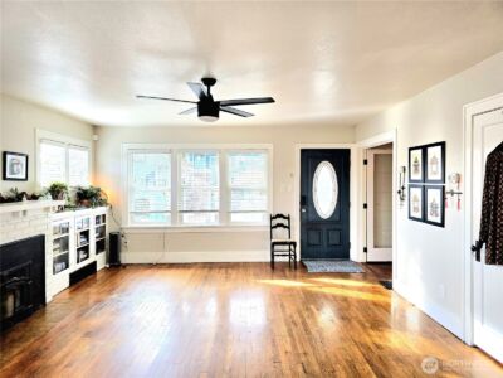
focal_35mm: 23
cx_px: 252
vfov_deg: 58.9
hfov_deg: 73.9
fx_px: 334
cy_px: 189
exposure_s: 1/120
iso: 50
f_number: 1.7
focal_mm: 6.3
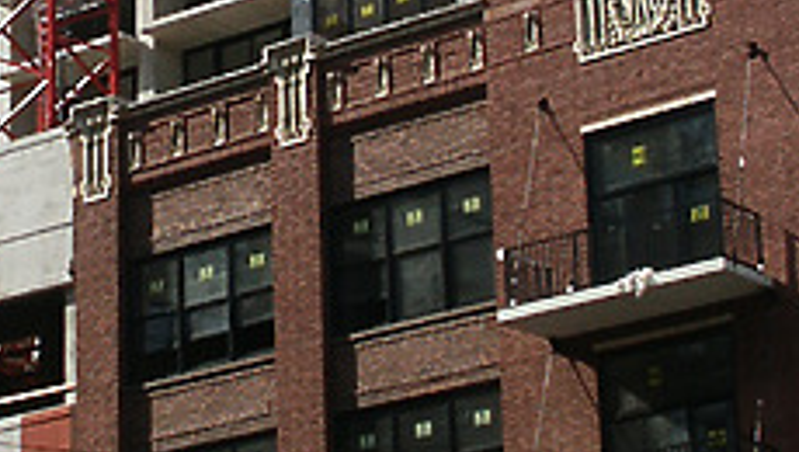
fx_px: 3160
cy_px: -150
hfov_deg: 14.3
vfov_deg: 8.1
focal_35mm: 149
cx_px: 175
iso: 64
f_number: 6.7
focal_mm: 7.18
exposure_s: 1/250
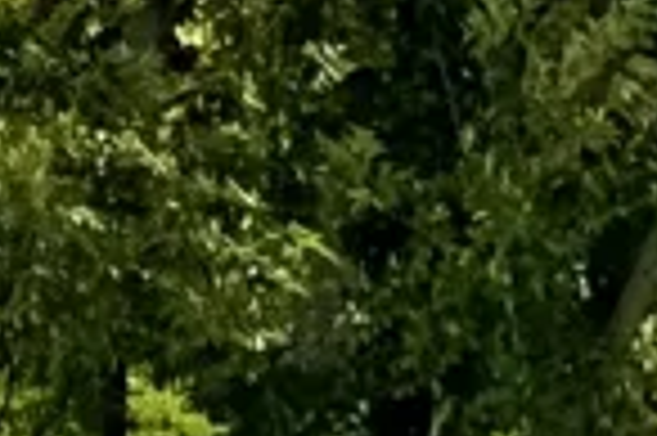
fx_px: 8987
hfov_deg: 4.1
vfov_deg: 2.8
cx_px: -634
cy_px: -472
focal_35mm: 493
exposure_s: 1/12500
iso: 64
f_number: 1.78
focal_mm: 6.76
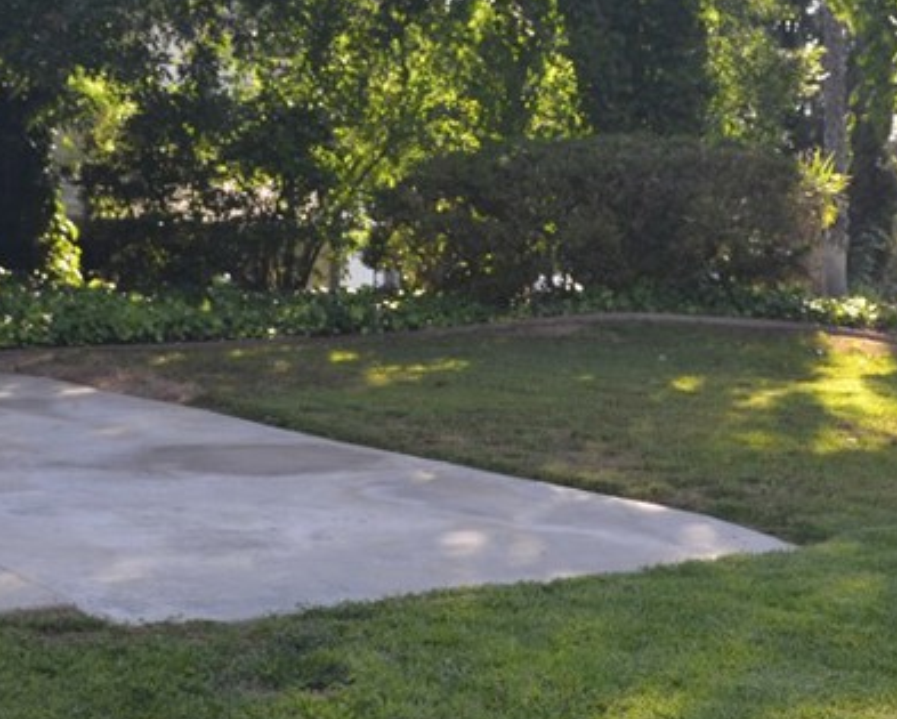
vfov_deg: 23.1
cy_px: 282
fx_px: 1753
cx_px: 495
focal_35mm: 66
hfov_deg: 28.7
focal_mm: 18
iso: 160
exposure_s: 1/125
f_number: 5.6
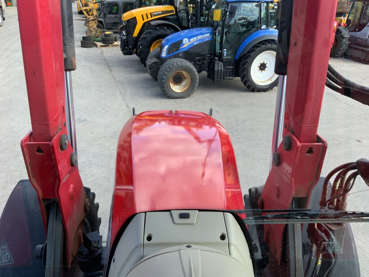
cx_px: 184
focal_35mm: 29
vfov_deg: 48.2
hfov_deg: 61.7
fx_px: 309
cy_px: 138
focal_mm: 3
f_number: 1.8
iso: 16
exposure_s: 1/255
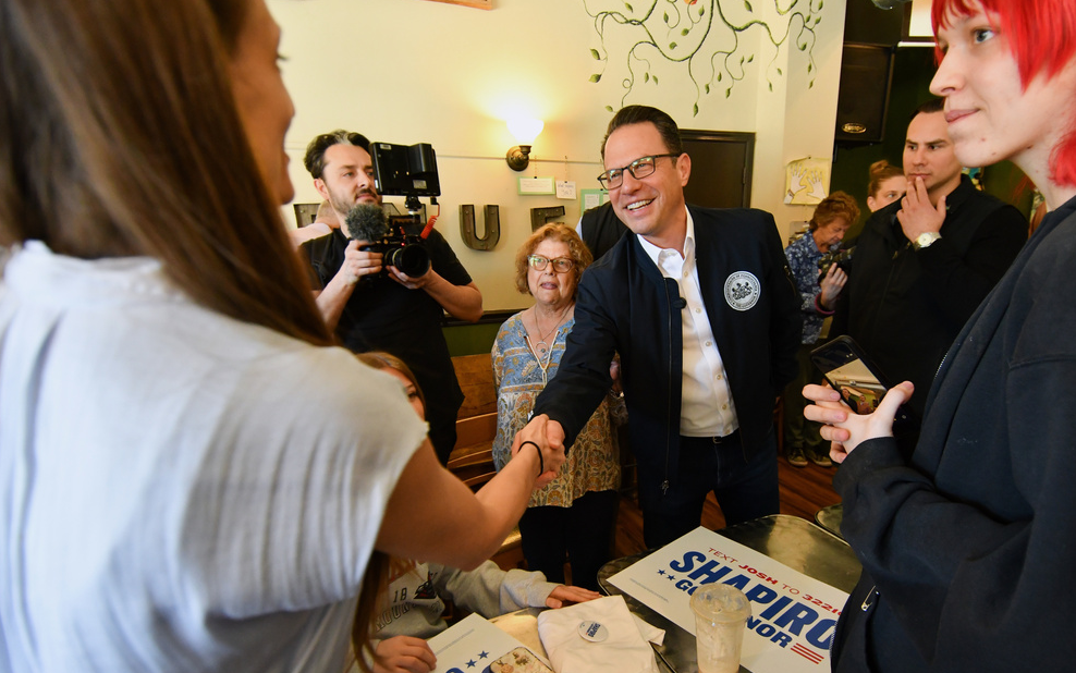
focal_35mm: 19
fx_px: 557
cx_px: 541
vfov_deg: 62.2
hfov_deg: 88.0
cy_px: 359
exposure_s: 1/100
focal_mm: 12
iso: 1400
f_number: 4
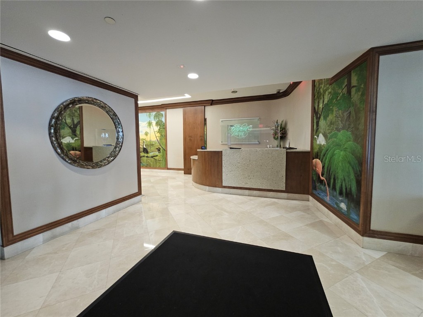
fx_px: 159
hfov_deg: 106.2
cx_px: 212
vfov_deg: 89.9
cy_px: 158
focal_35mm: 13
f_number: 2.2
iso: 320
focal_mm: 2.2
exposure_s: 1/40
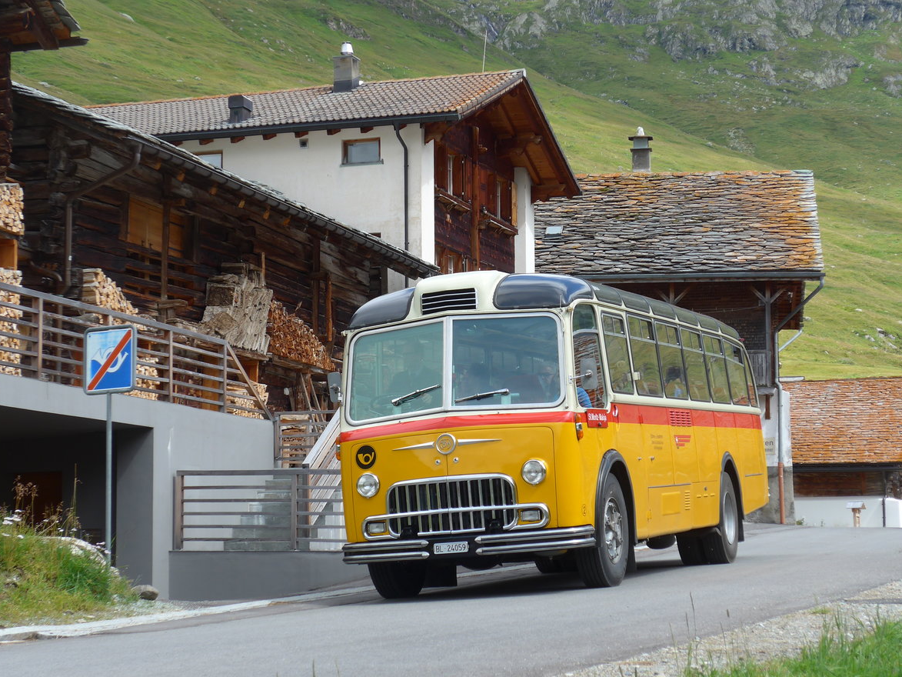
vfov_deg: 16.8
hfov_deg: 22.3
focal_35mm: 88
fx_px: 2293
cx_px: 450
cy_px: 340
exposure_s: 1/320
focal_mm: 17
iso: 80
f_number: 4.5
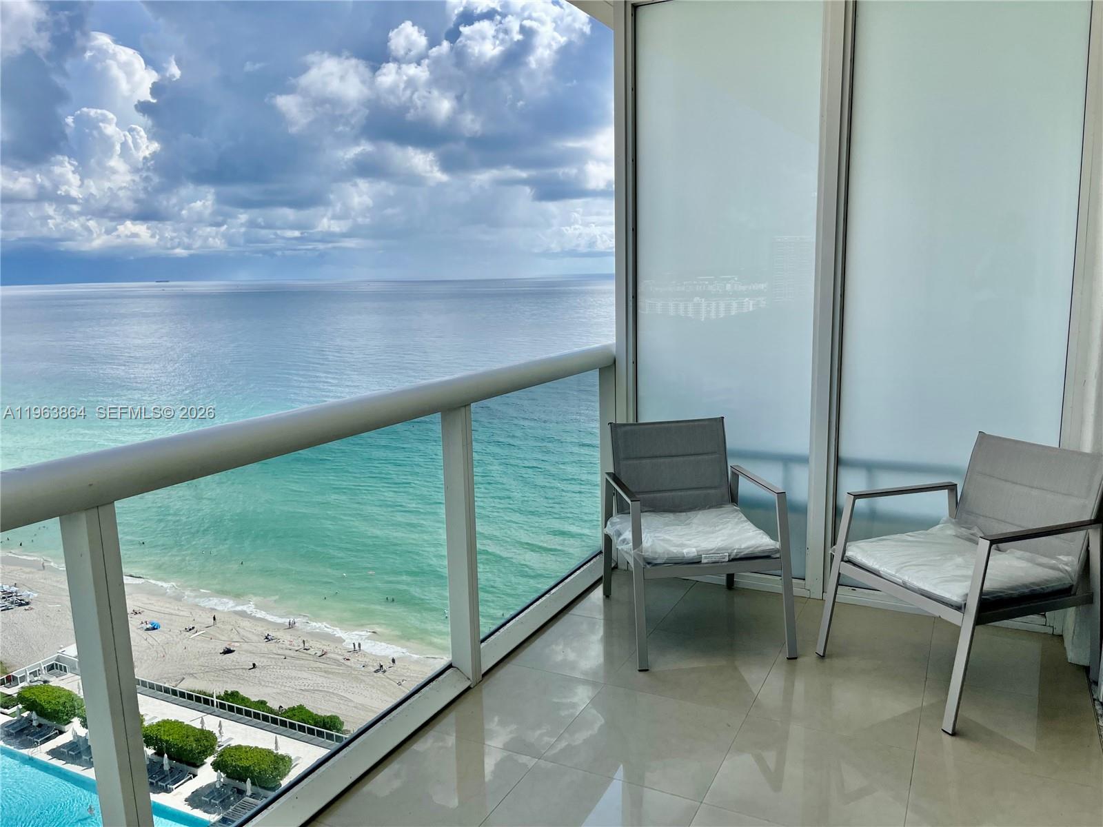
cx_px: 552
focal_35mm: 26
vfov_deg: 53.1
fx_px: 828
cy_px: 414
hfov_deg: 67.3
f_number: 1.6
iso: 32
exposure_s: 1/3165
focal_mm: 5.1
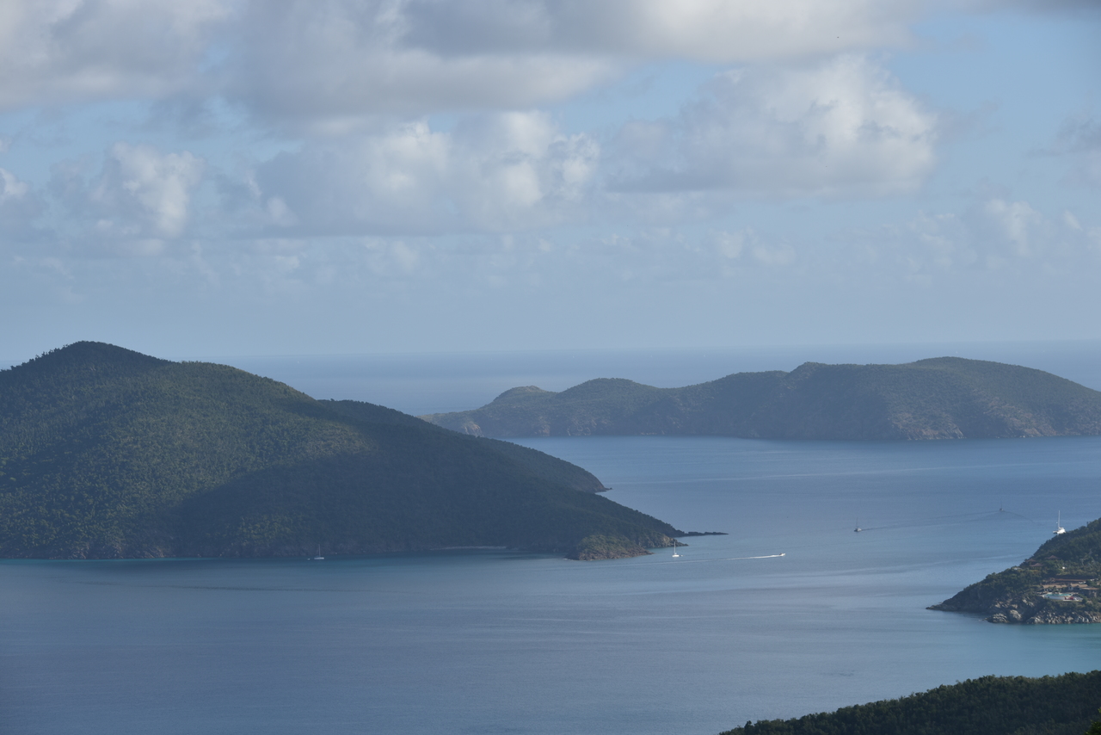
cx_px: 550
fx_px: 3732
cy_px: 368
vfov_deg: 11.2
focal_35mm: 122
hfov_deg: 16.8
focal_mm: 122
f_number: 10
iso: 100
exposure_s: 1/400
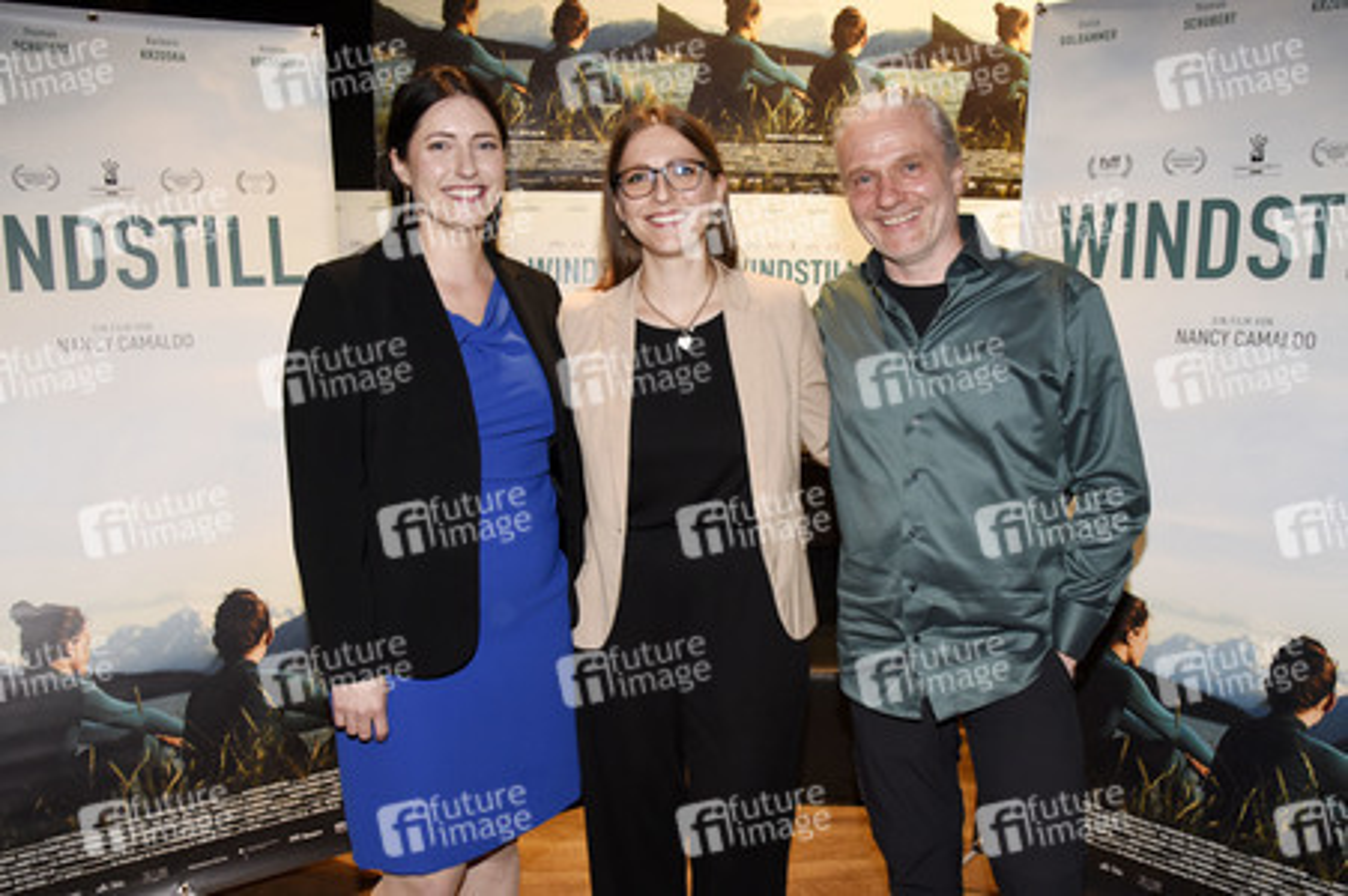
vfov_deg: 53.1
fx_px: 898
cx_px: 674
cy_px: 448
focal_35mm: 24
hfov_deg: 73.8
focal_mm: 24
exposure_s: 1/125
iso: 2000
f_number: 6.3
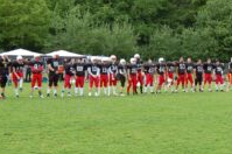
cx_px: 163
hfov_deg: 26.8
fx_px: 483
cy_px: 80
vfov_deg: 18.1
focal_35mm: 75
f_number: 4
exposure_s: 1/1000
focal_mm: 22
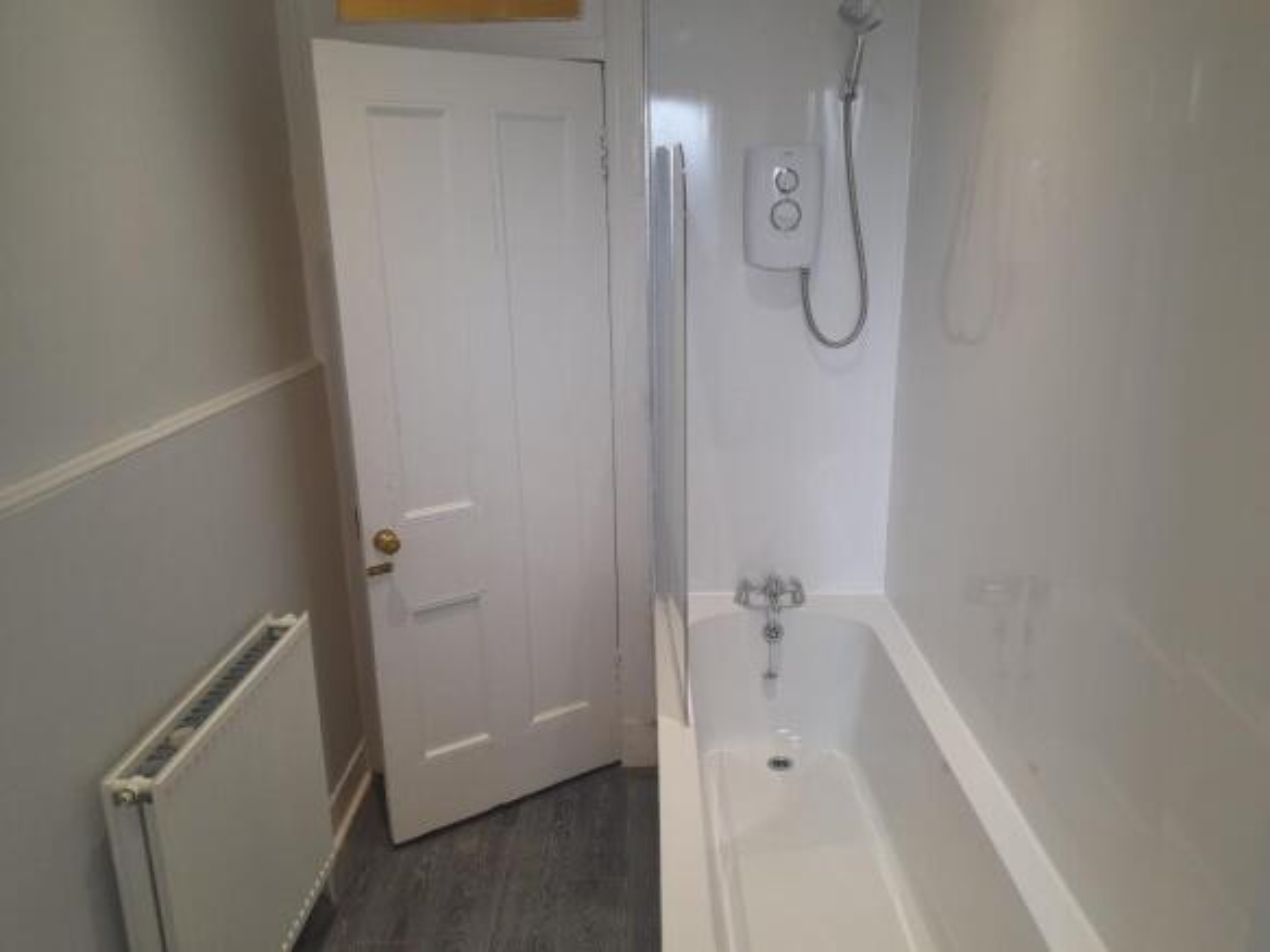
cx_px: 635
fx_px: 917
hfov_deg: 69.4
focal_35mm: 25
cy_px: 476
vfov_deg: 54.9
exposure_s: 1/50
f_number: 2
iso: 125
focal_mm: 4.6
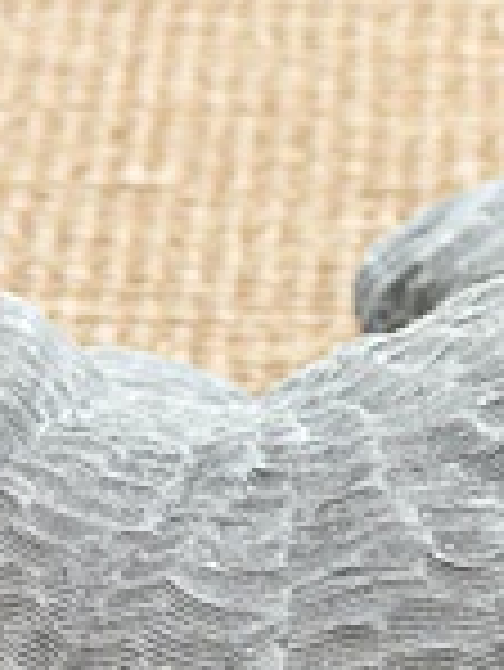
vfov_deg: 12.1
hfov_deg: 9.2
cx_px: 238
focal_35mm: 162
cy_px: 569
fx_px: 3140
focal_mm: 24
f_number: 4
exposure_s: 1/15
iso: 1600
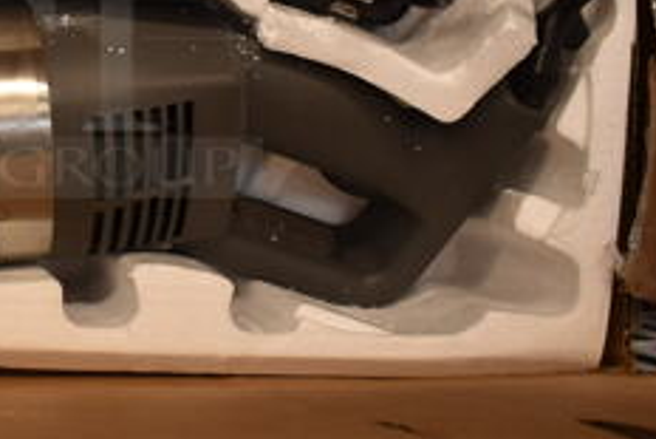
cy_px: 48
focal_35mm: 71
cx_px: -51
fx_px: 1295
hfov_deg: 26.4
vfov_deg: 18.9
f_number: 3.5
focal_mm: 18
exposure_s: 1/30
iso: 320
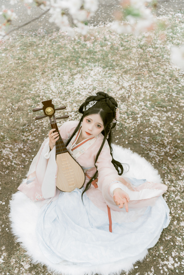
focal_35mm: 36
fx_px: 276
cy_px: 138
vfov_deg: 53.1
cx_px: 92
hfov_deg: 36.9
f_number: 2.8
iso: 100
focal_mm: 36
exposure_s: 1/400
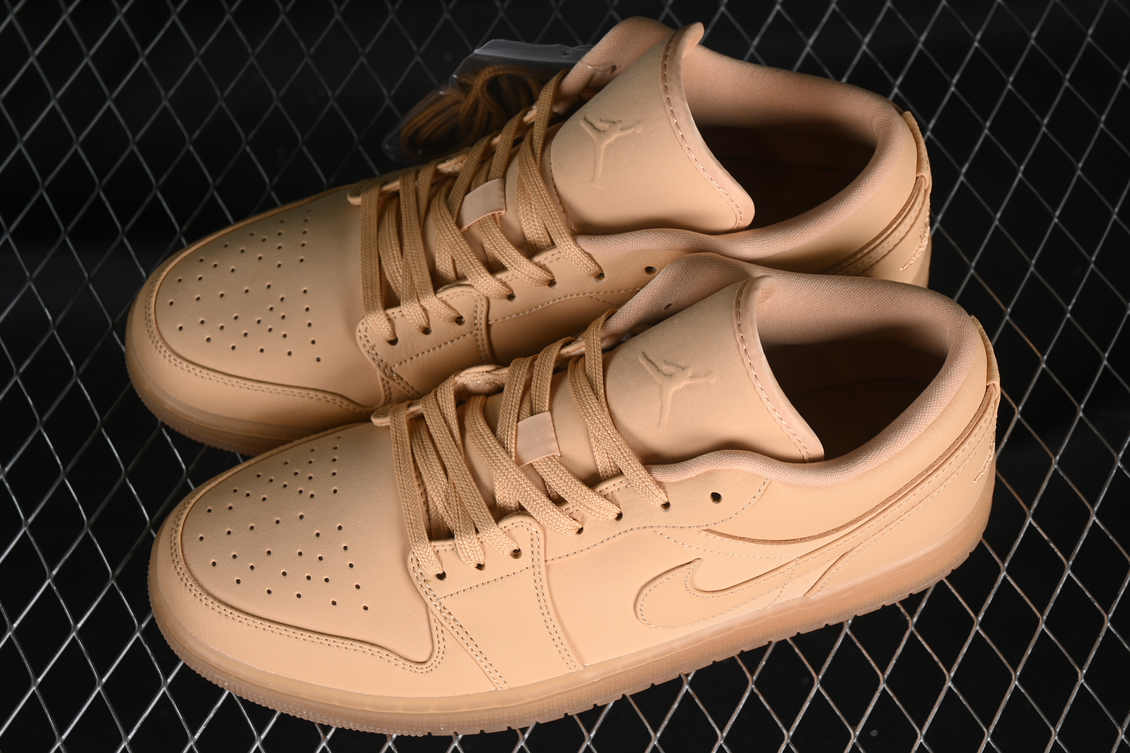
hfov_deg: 27.0
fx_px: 2354
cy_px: 376
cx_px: 565
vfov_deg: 18.2
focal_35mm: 75
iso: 160
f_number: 7.1
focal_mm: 50
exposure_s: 1/80
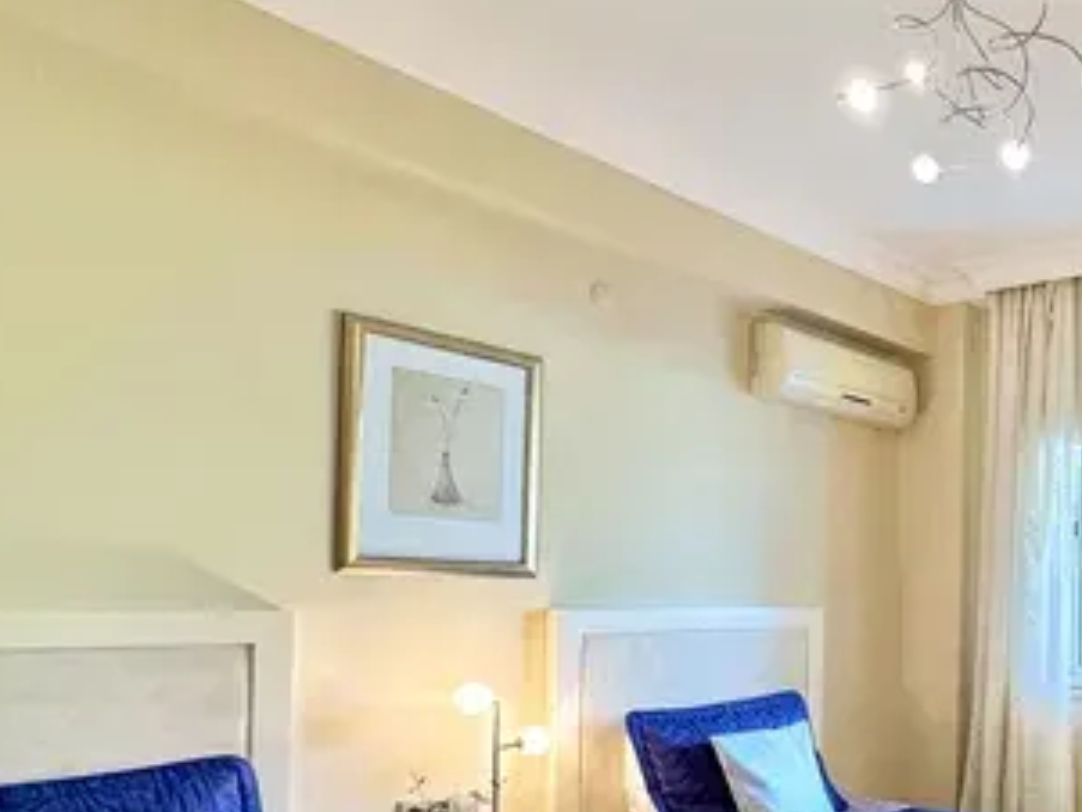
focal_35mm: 31
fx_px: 969
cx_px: 1087
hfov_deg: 48.0
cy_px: 589
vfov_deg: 44.3
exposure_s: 1/100
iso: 160
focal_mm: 2.22
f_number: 2.2
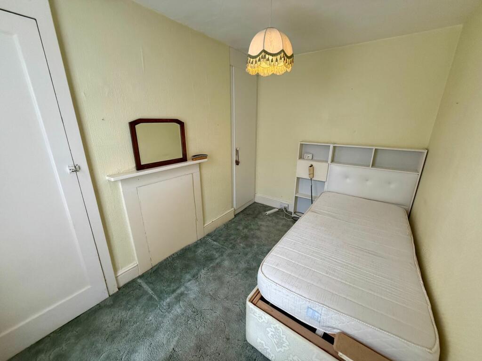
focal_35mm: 14
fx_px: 195
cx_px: 241
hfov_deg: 102.1
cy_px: 180
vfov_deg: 85.7
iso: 250
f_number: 2.2
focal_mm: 2.22
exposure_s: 1/50
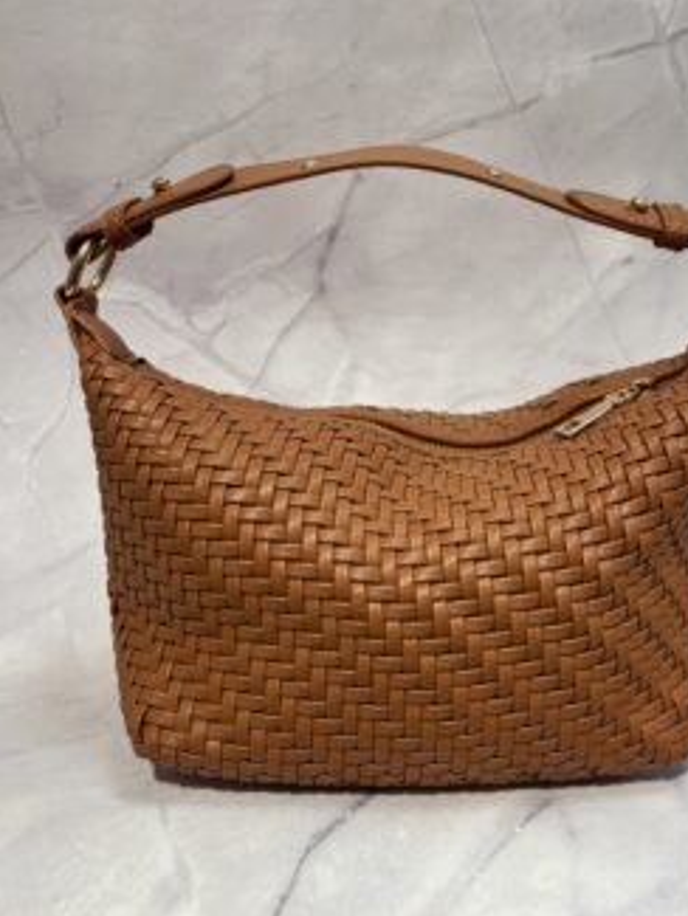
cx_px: 420
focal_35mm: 32
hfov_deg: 43.9
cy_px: 471
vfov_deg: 56.8
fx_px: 847
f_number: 1.5
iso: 40
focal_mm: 5.7
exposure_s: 1/291
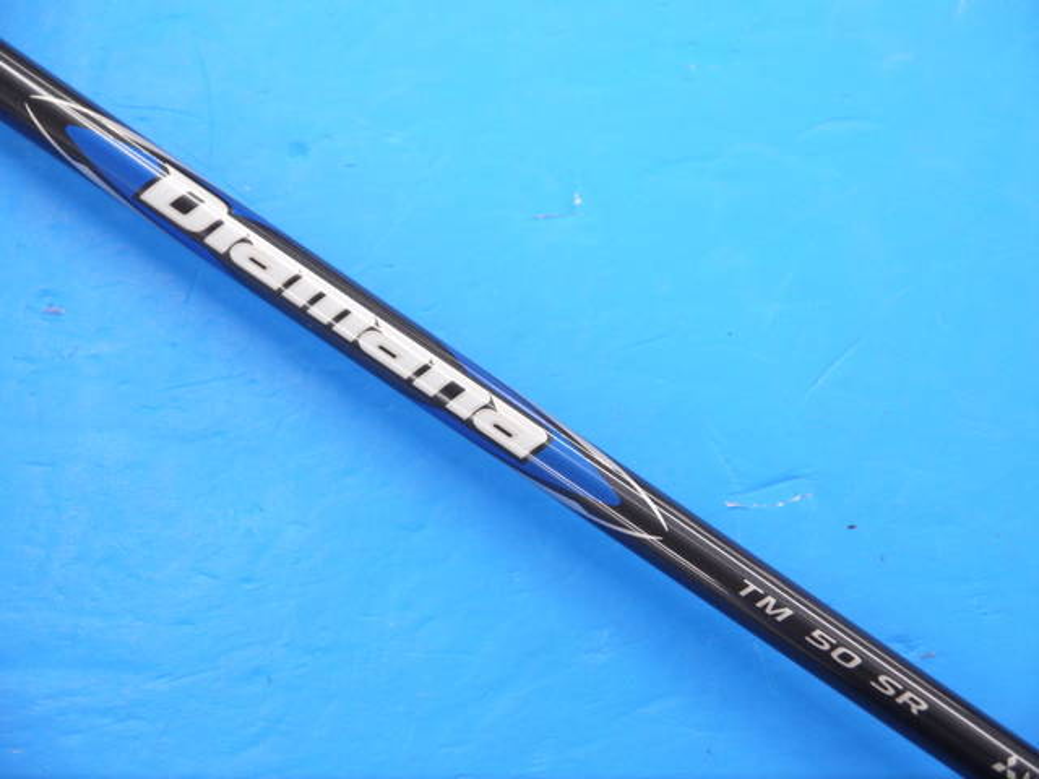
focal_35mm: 84
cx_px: 520
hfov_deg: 23.3
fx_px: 2521
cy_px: 390
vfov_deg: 17.6
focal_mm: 42
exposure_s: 1/80
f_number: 5.6
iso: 640
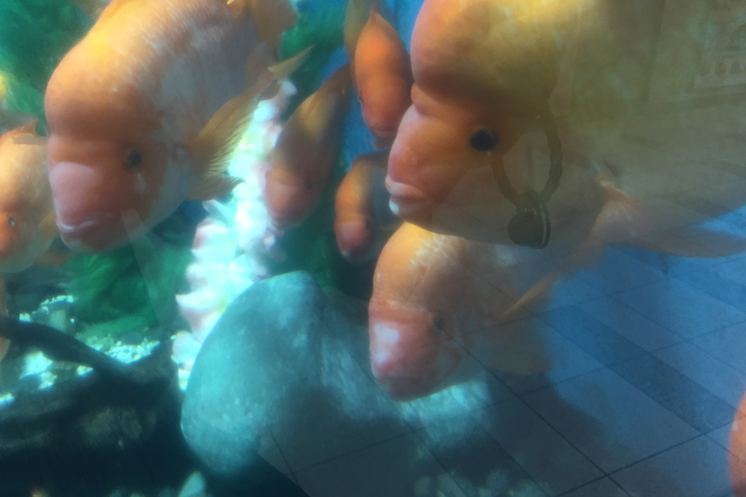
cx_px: 370
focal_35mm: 31
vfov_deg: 42.2
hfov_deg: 60.3
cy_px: 218
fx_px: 642
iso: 125
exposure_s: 1/30
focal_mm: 4.15
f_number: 2.2
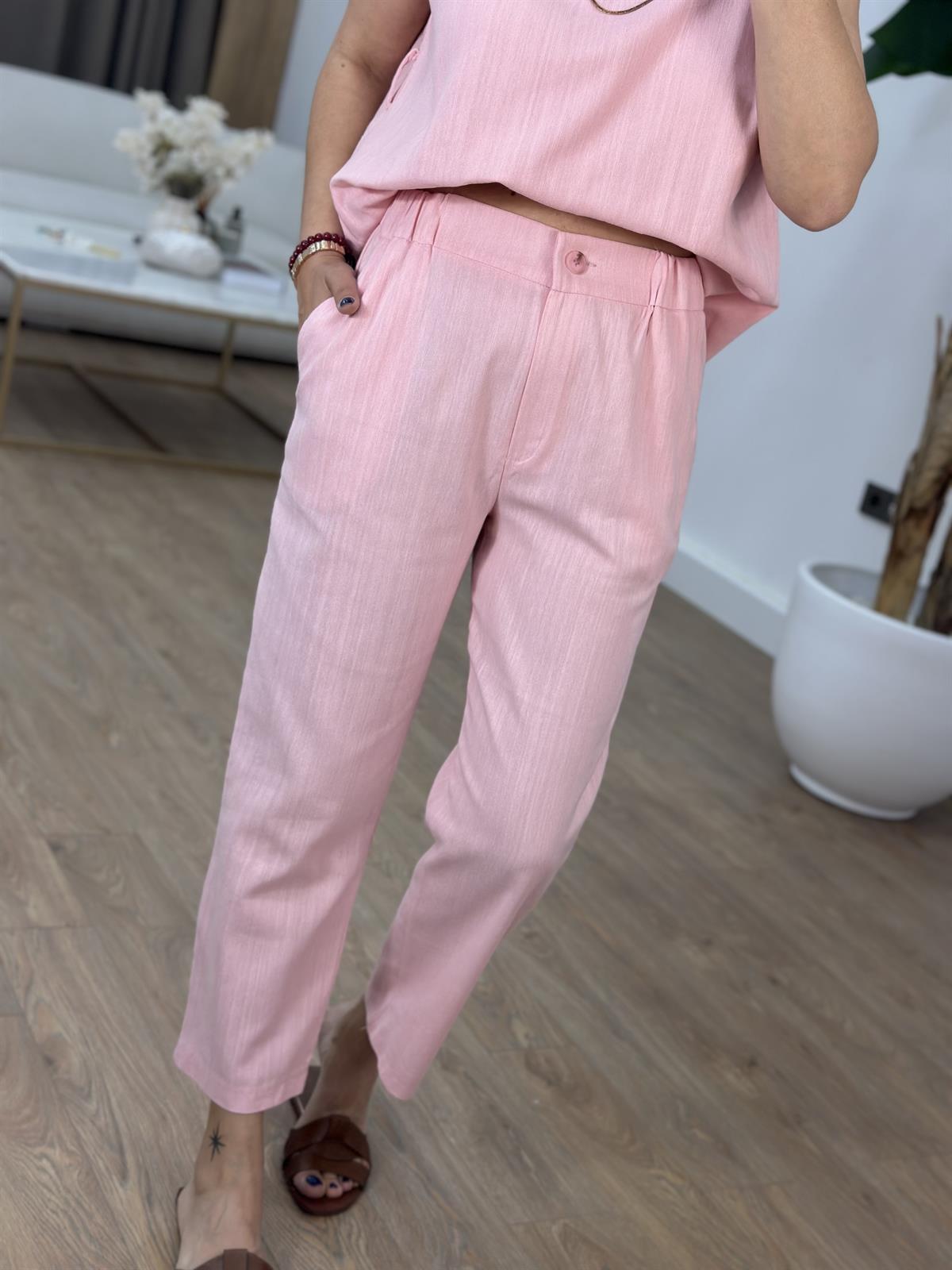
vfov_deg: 39.7
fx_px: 1760
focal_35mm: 48
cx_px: 476
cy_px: 635
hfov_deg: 30.3
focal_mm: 6.86
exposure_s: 1/182
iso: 80
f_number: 1.78
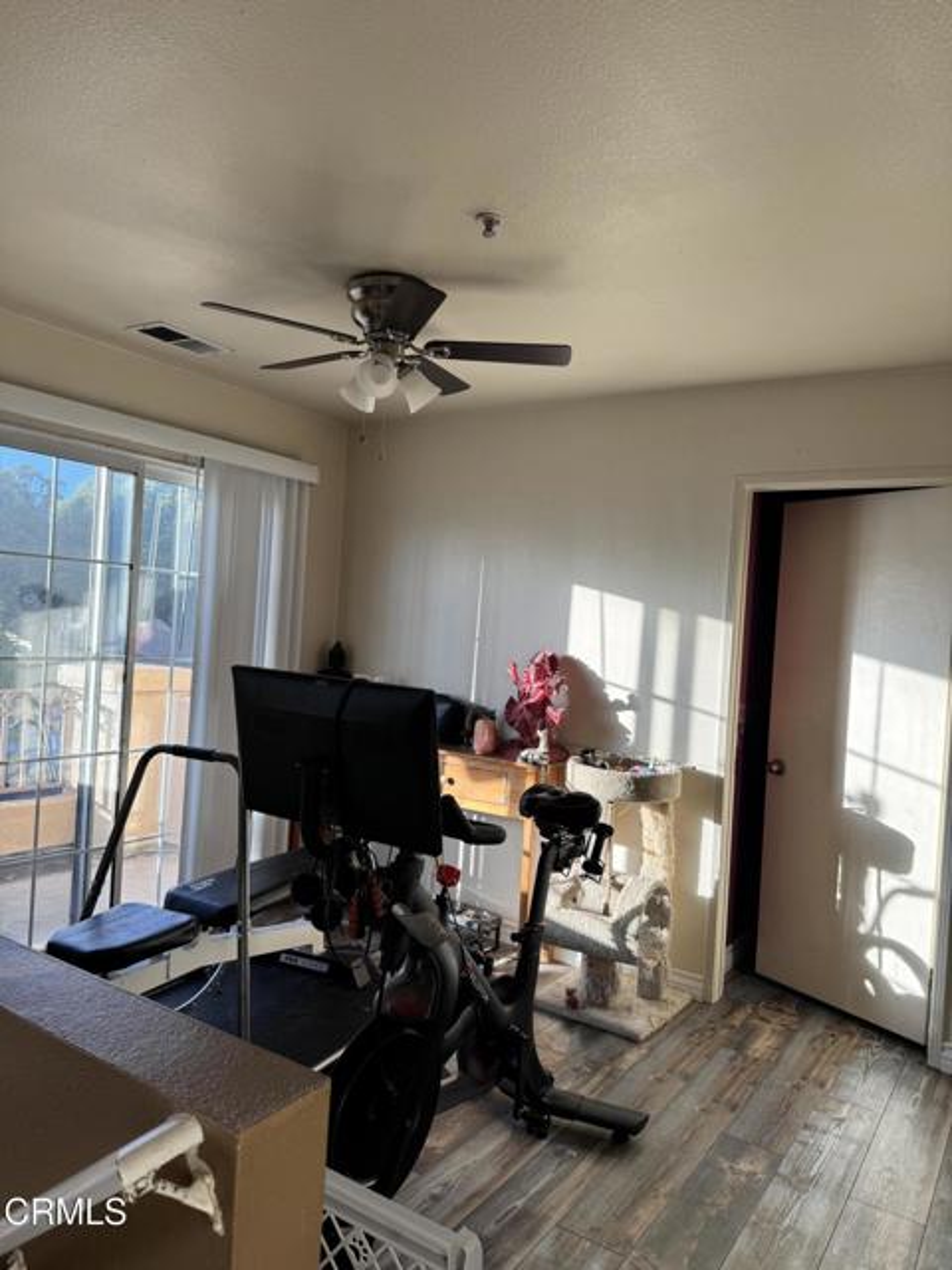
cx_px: 476
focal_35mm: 24
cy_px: 635
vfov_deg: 71.6
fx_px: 880
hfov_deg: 56.8
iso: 64
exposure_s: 1/230
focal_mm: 6.76
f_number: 1.78
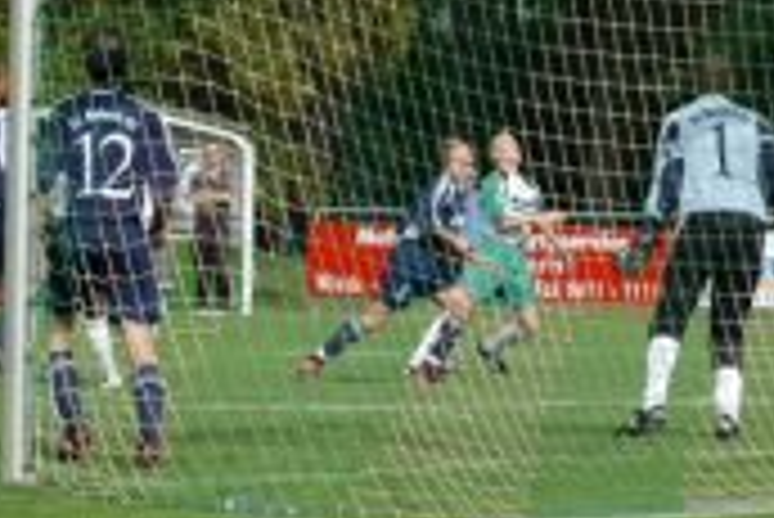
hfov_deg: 5.9
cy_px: 365
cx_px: 504
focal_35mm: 348
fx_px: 7488
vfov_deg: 4.0
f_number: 6.3
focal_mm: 100
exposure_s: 1/640
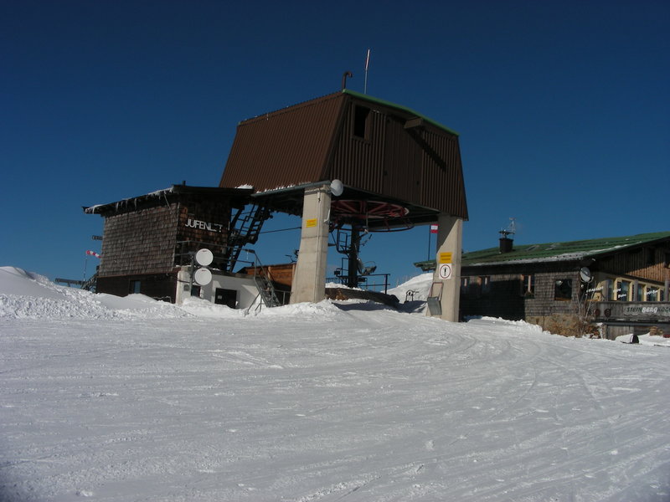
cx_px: 335
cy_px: 251
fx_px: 735
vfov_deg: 37.7
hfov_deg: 49.0
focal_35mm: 38
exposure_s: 1/727
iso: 50
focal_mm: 6.3
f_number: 6.8
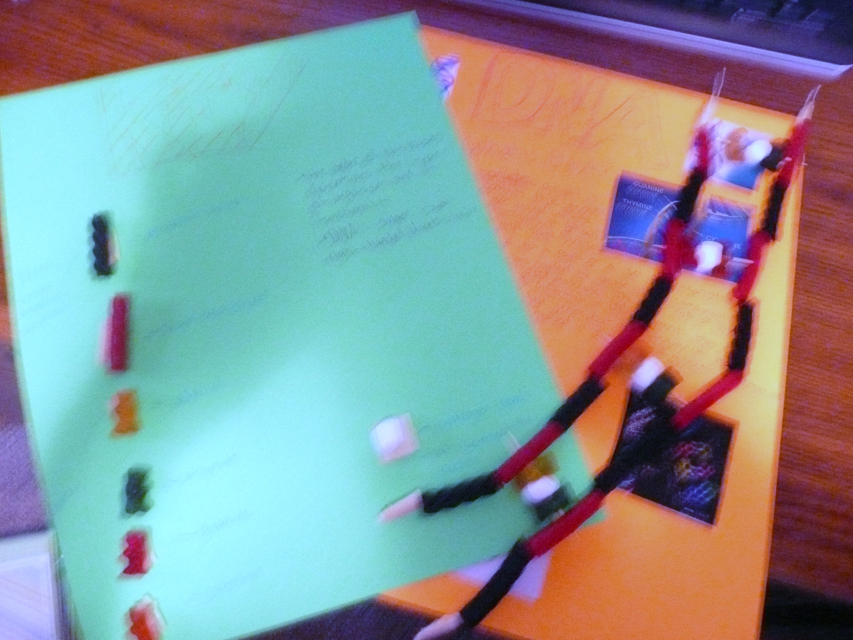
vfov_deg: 49.7
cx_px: 426
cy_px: 320
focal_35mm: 28
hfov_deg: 63.4
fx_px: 690
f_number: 3.3
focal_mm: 4.6
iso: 800
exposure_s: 1/4
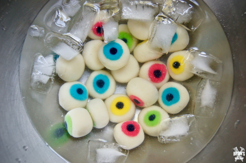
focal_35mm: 42
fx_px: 287
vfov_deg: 31.8
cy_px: 82
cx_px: 123
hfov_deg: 46.4
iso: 320
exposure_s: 1/50
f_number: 4.5
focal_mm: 28
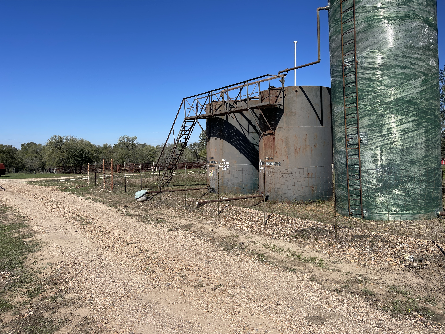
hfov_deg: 69.4
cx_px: 222
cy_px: 167
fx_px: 321
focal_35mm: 25
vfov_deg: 54.9
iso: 32
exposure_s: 1/4717
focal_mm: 5.1
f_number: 1.6
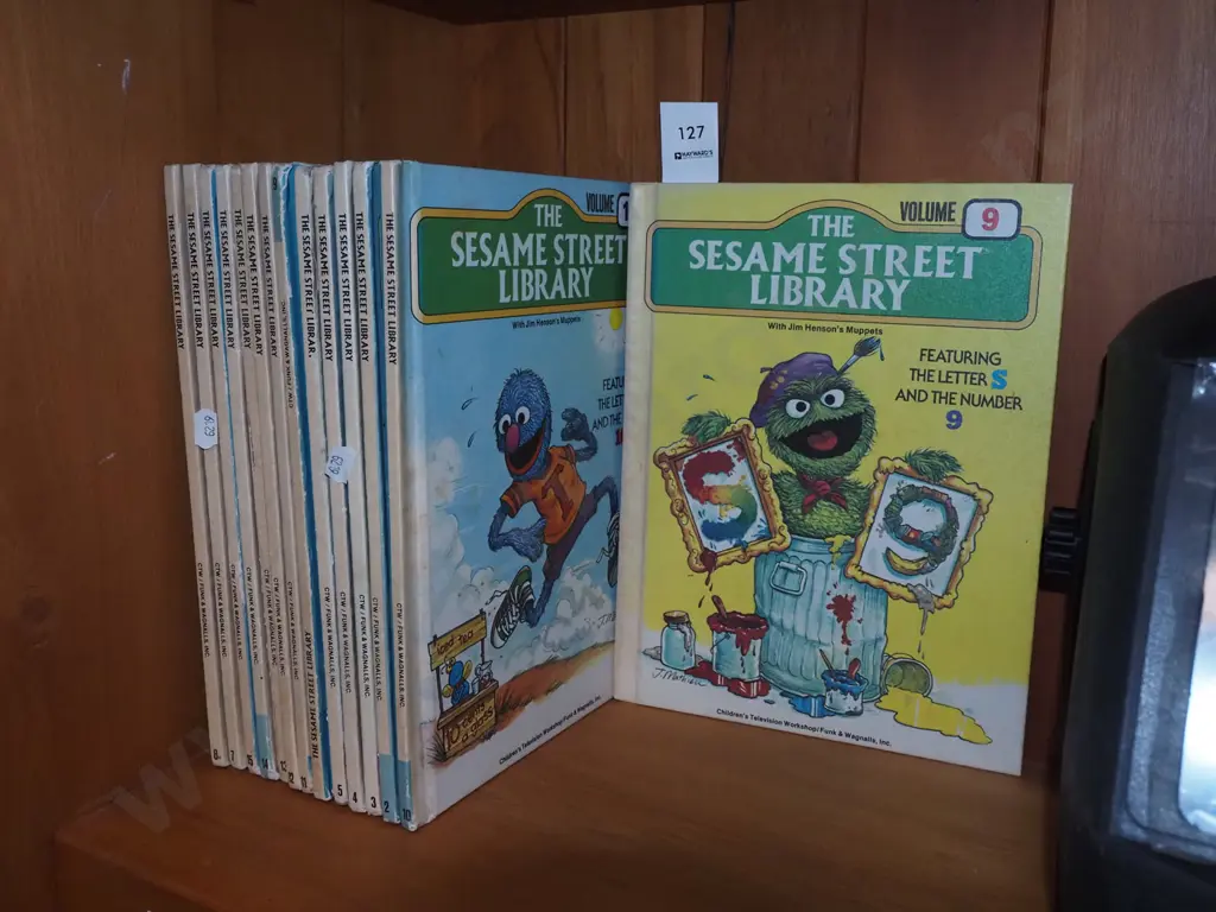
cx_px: 608
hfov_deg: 56.8
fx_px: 1124
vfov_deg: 44.2
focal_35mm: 32
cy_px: 456
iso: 2500
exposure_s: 1/160
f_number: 5.6
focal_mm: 16
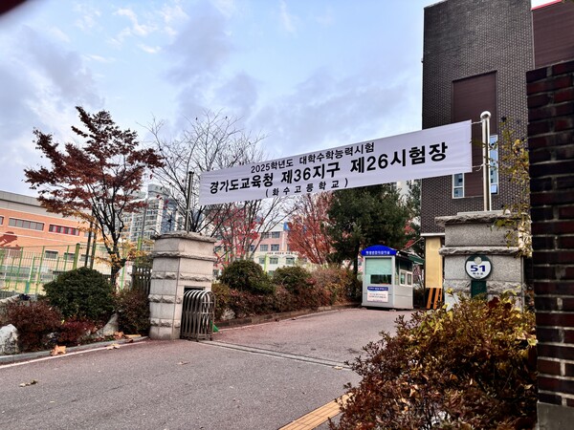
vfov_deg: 53.1
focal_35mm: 26
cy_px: 215
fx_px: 431
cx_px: 287
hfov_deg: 67.3
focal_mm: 5.96
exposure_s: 1/140
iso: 40
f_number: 1.6
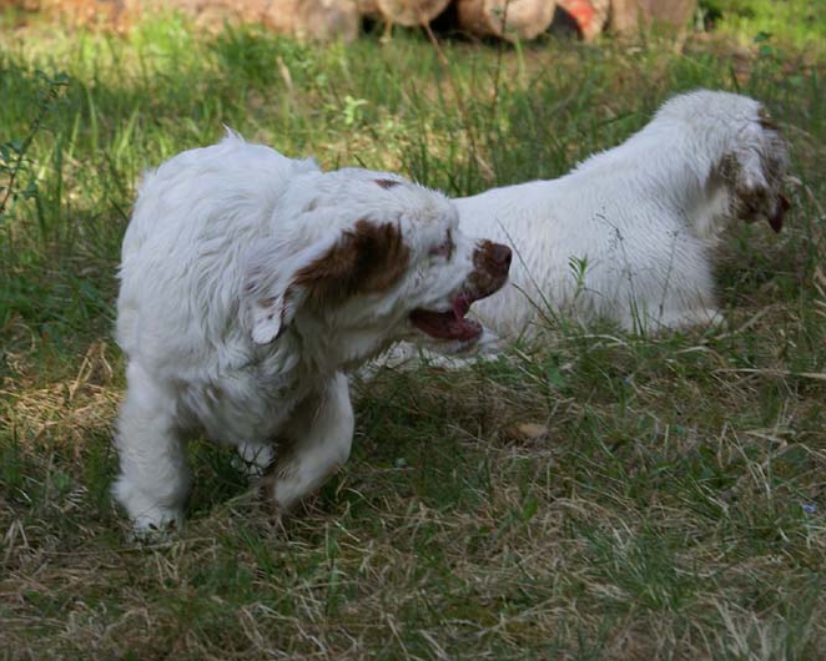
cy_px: 331
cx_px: 438
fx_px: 2910
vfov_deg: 13.0
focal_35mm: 119
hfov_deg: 16.2
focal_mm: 70
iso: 100
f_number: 5.6
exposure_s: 1/125
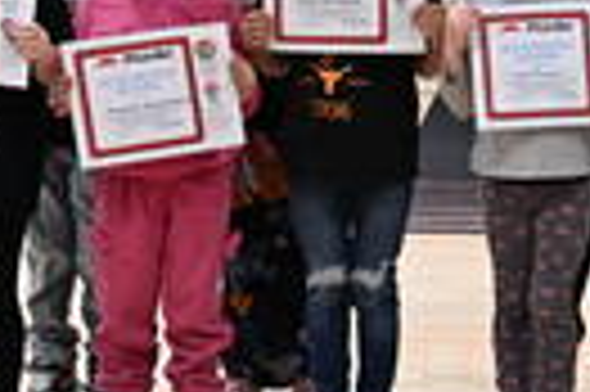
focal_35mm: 154
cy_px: 198
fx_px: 2521
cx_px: 613
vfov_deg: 8.9
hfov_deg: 13.1
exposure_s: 1/60
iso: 800
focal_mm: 28
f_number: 4
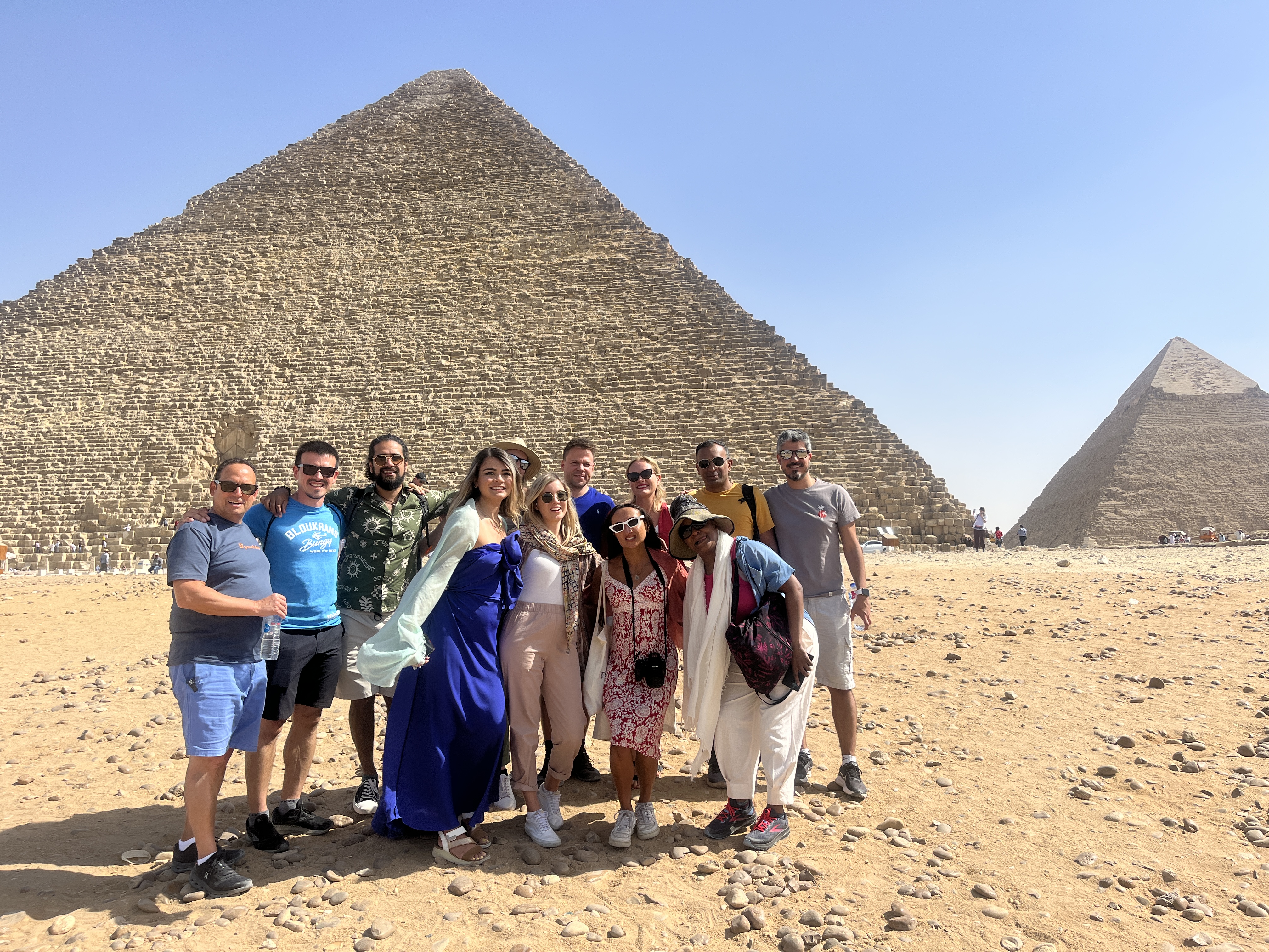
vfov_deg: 53.1
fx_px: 953
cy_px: 476
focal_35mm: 26
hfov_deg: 67.3
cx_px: 634
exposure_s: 1/3745
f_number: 1.6
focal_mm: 5.1
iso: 50
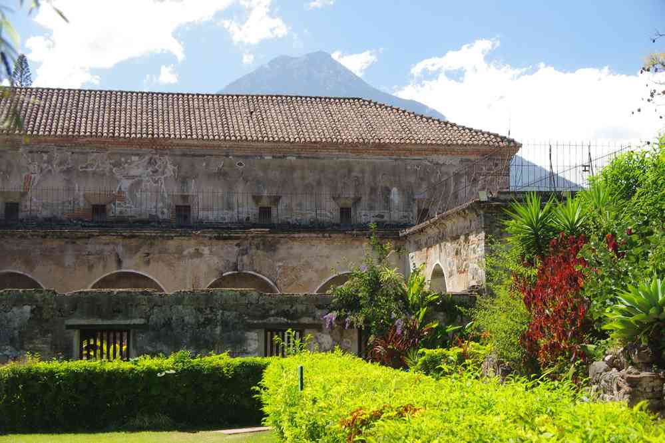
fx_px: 1385
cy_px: 222
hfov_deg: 27.0
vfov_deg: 18.2
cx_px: 332
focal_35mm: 75
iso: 200
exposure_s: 1/80
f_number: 8
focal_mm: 50
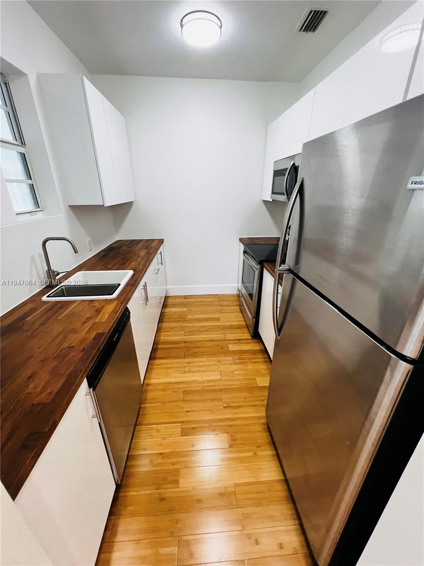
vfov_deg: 106.2
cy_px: 283
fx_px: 212
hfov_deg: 89.9
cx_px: 212
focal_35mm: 13
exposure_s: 1/120
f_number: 1.8
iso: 250
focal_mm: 1.57
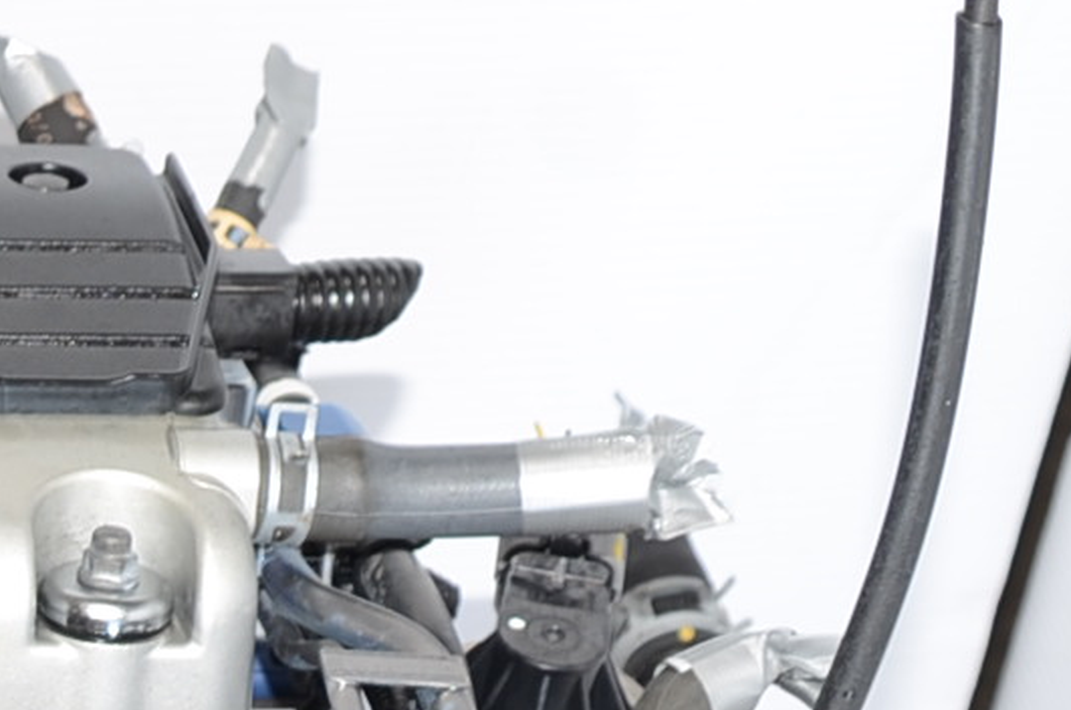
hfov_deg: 11.6
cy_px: 1410
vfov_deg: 7.8
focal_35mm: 167
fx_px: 4959
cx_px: -744
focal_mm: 24
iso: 100
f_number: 5.6
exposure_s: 1/40
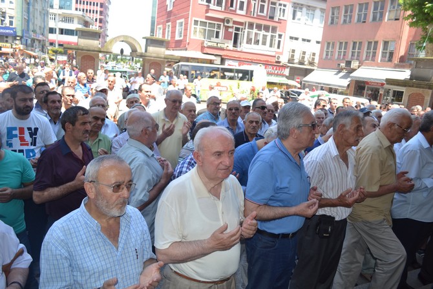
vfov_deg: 48.0
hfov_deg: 67.4
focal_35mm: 27
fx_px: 325
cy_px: 144
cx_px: 216
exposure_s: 1/200
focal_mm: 18
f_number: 4
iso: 100
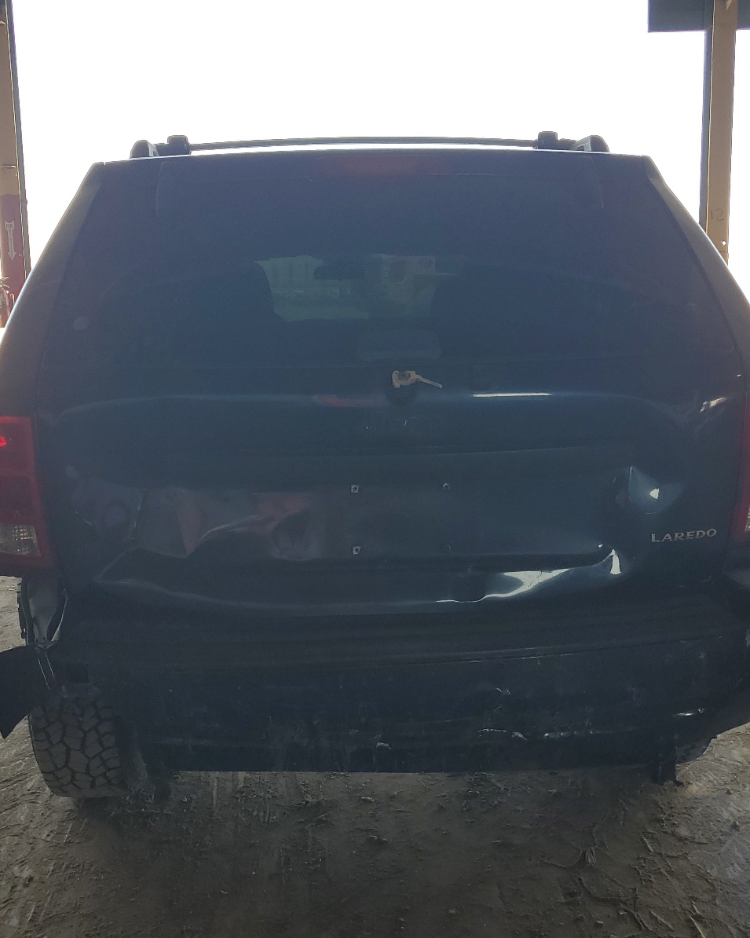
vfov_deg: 52.8
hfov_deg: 43.3
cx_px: 393
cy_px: 469
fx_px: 943
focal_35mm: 34
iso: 50
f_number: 1.5
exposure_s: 1/278
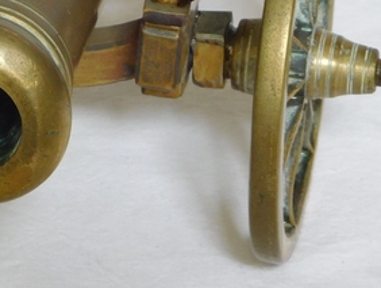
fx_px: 1644
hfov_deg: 13.1
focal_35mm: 149
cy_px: 9
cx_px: 46
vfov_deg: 9.9
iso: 200
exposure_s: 1/30
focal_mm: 12.5
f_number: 4.5
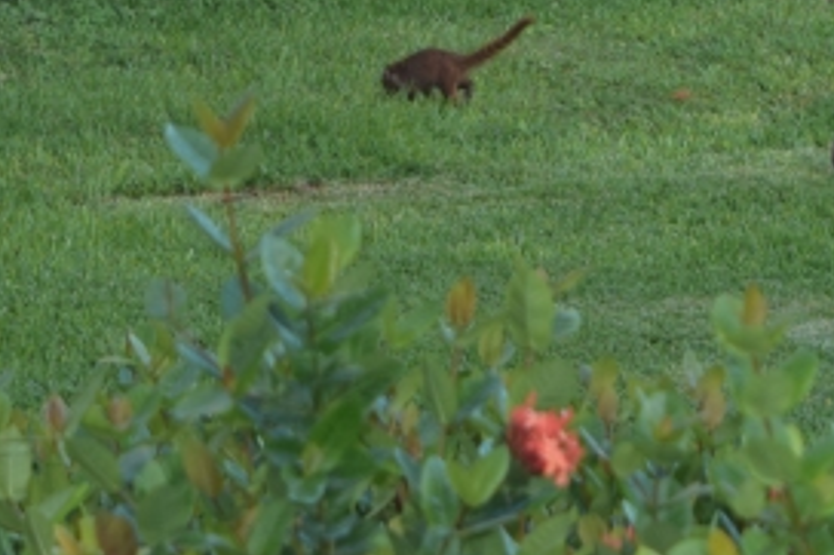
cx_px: 1003
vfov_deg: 4.4
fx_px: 7198
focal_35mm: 311
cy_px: -156
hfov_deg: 6.6
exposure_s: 1/60
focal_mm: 55
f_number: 5.6
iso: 400
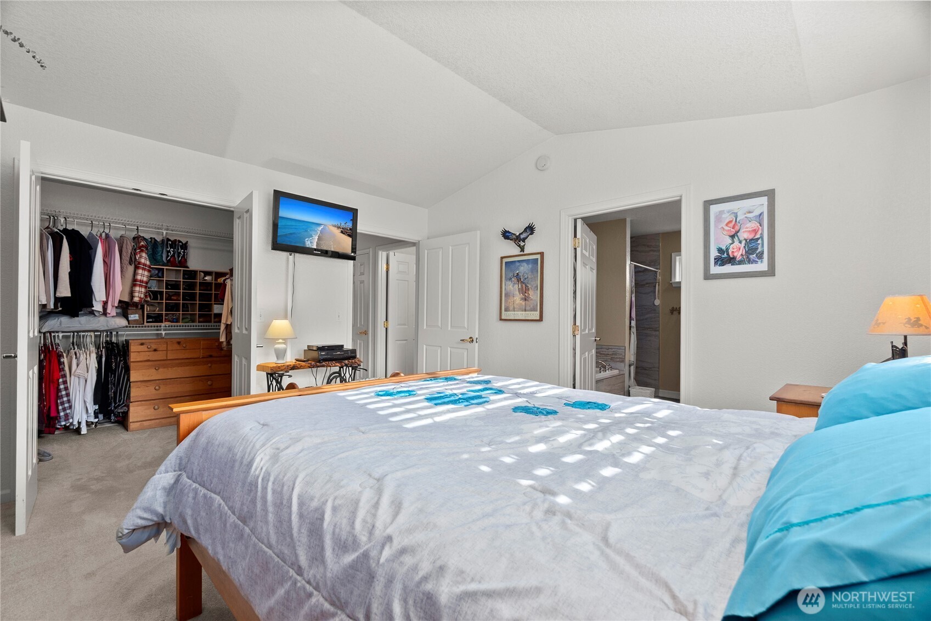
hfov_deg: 100.4
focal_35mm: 15
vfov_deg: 77.3
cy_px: 310
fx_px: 388
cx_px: 466
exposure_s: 1/6
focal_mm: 10
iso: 640
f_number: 7.1
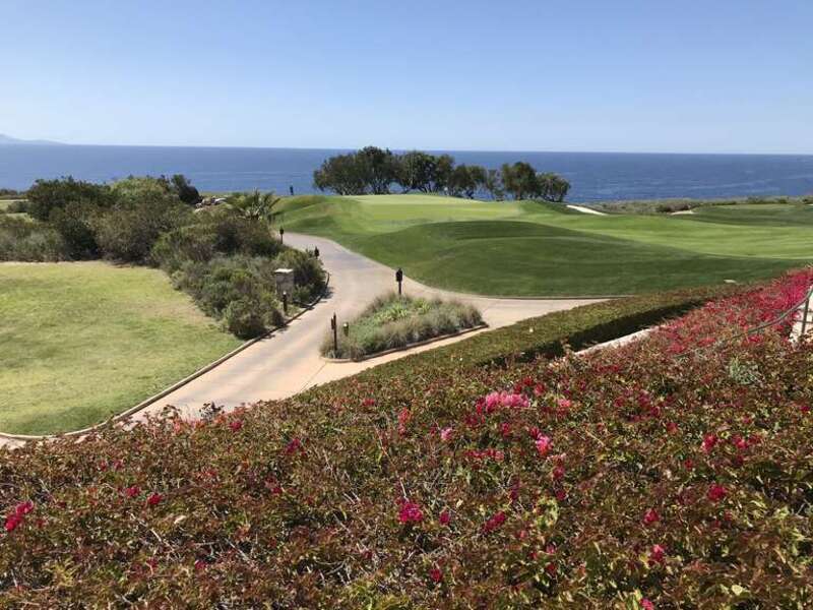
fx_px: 658
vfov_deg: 49.7
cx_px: 406
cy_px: 305
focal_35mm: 28
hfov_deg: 63.4
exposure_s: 1/2336
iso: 20
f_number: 1.8
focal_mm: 3.99
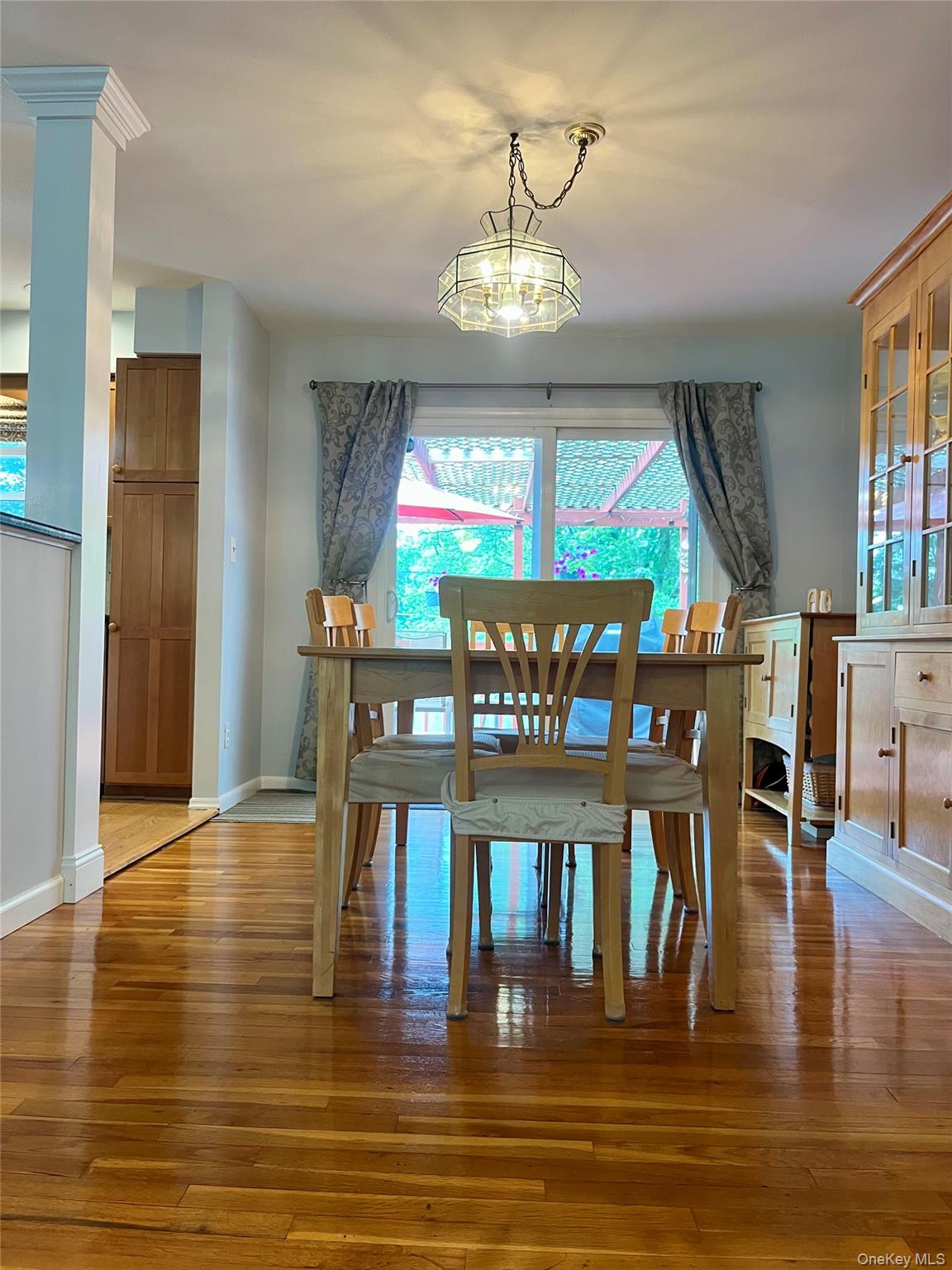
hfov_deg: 53.1
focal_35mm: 26
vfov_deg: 67.3
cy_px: 635
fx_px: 953
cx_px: 476
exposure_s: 1/60
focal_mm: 5.1
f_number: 1.6
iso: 250
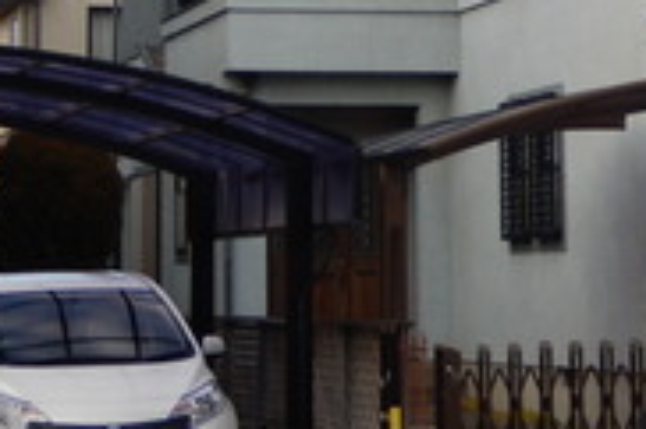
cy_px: -51
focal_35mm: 146
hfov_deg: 13.9
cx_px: 586
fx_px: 2617
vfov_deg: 9.3
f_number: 4.5
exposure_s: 1/250
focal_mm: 9.2
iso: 200
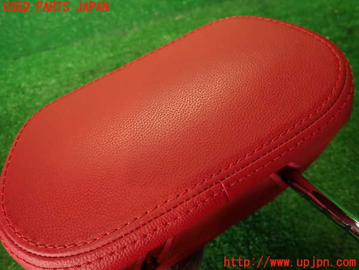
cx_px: 180
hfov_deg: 69.4
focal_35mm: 25
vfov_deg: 54.9
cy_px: 135
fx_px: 259
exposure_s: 1/60
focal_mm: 4.5
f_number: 2
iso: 200
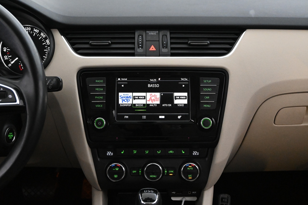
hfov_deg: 40.0
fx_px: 423
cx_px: 154
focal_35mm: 50
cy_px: 102
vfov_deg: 27.3
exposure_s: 1/50
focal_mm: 33
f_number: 5
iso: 7200
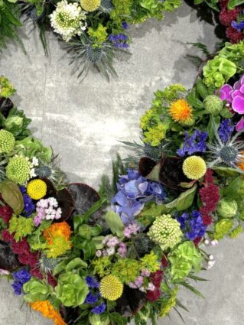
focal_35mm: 61
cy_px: 101
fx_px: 573
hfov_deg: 23.9
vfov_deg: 31.4
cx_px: 83
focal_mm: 6.76
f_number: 1.78
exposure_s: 1/100
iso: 100
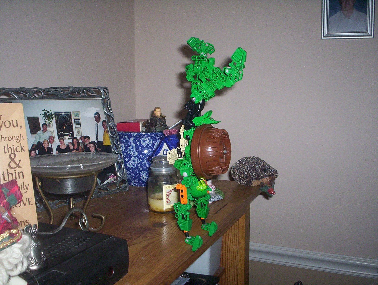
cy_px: 142
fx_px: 416
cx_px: 189
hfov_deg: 48.9
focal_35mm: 38
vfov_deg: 37.9
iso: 140
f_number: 4.5
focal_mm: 4.99
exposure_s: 1/60
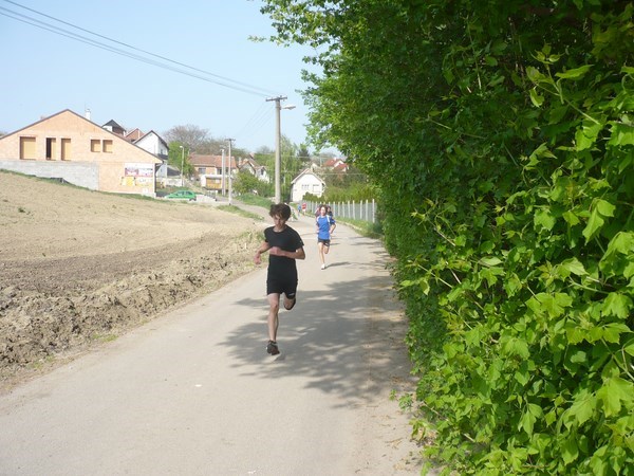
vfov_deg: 40.7
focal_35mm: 35
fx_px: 641
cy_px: 238
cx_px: 317
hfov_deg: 52.6
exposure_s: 1/125
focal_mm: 5.8
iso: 100
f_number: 8
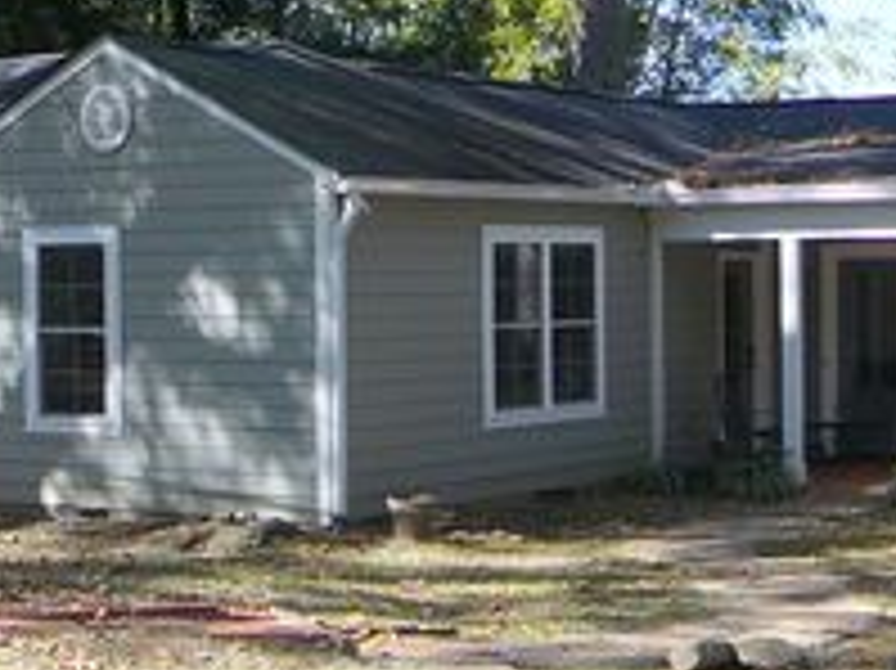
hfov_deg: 22.2
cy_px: 348
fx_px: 2276
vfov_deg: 16.8
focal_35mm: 88
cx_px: 608
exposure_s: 1/400
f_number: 2.8
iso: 80
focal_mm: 5.2
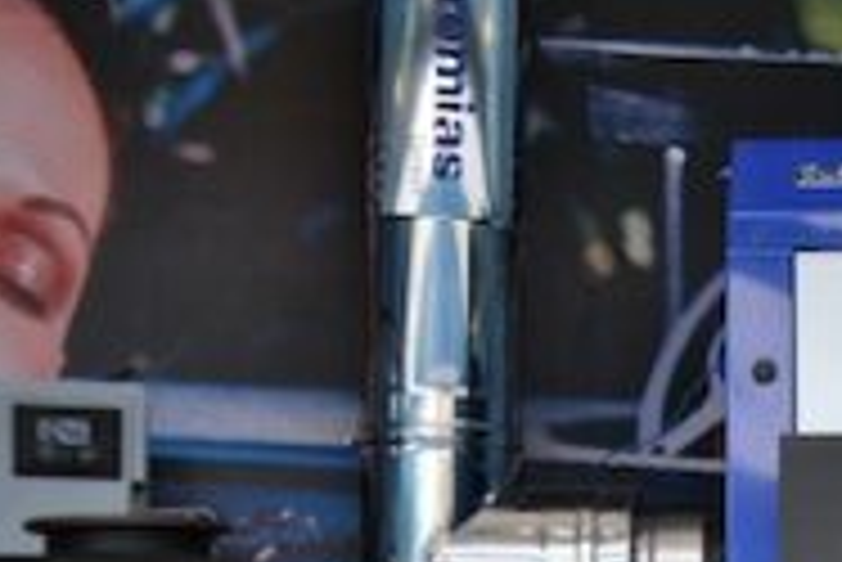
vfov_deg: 11.9
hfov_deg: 18.2
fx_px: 2551
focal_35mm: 109
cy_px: 908
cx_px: 851
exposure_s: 1/160
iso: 100
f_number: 6.3
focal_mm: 22
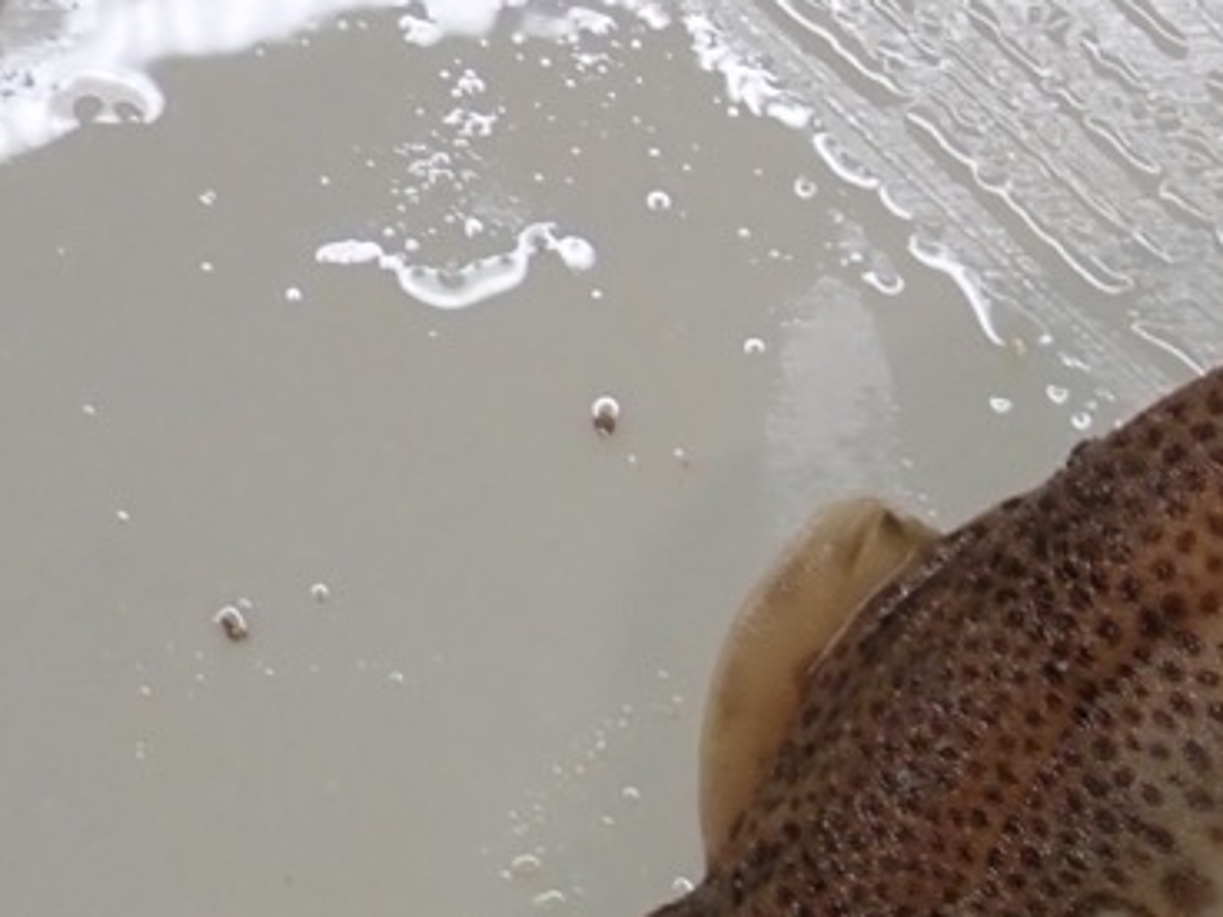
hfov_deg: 16.1
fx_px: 4028
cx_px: 1718
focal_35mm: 114
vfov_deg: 12.0
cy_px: 1621
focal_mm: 5.5
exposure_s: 1/50
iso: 160
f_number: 2.3
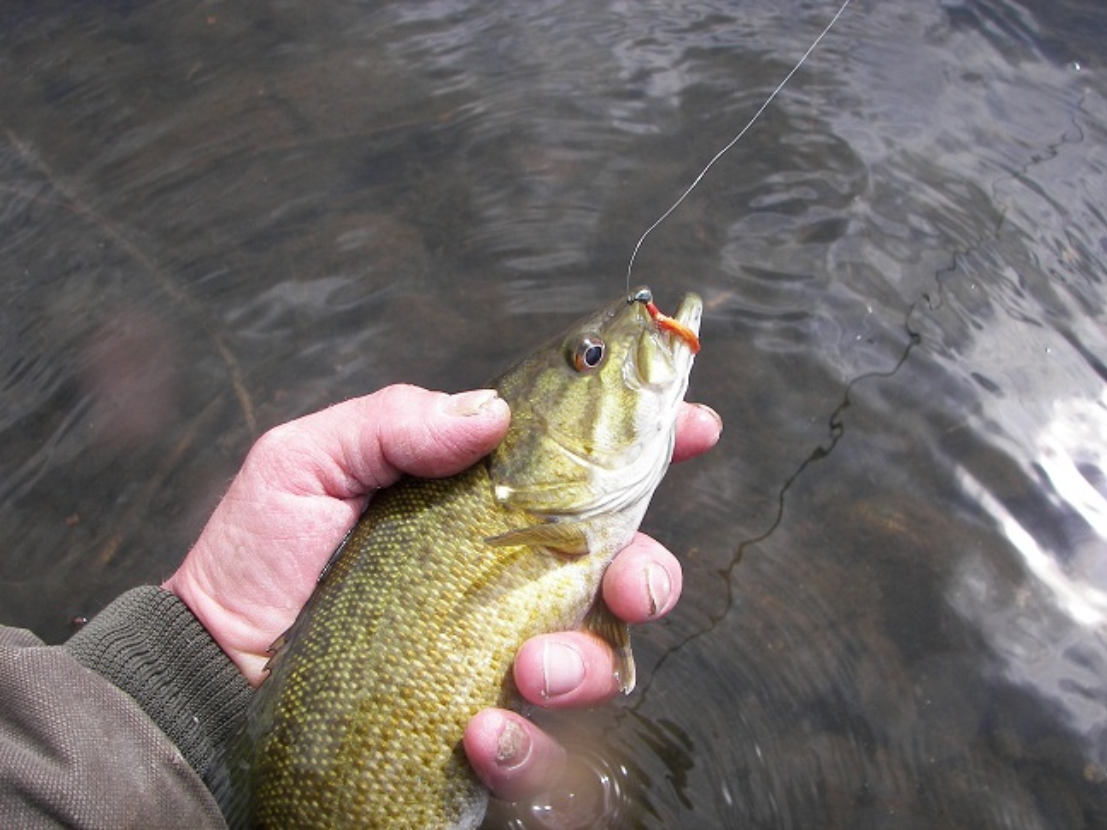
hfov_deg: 51.4
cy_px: 415
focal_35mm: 36
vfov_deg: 39.7
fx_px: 1151
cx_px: 554
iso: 50
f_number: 2.8
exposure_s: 1/500
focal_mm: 6
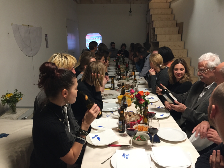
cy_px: 84
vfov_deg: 48.2
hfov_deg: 61.7
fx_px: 188
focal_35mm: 29
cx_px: 112
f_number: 2.2
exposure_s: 1/33
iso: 160
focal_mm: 4.15
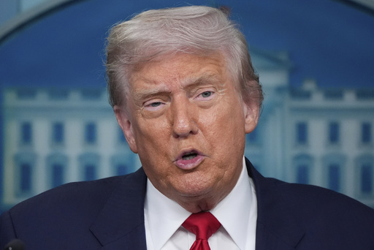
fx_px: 6237
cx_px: 187
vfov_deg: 2.3
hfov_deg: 3.4
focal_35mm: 600
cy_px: 125
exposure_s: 1/500
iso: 4000
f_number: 5.6
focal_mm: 400
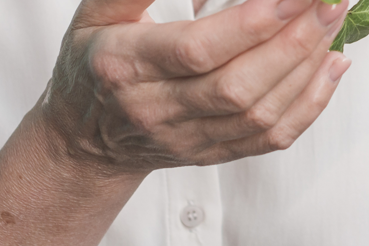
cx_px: 548
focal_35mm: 295
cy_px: -241
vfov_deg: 4.6
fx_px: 3025
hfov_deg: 6.9
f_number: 3.2
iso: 400
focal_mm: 50
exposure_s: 1/160
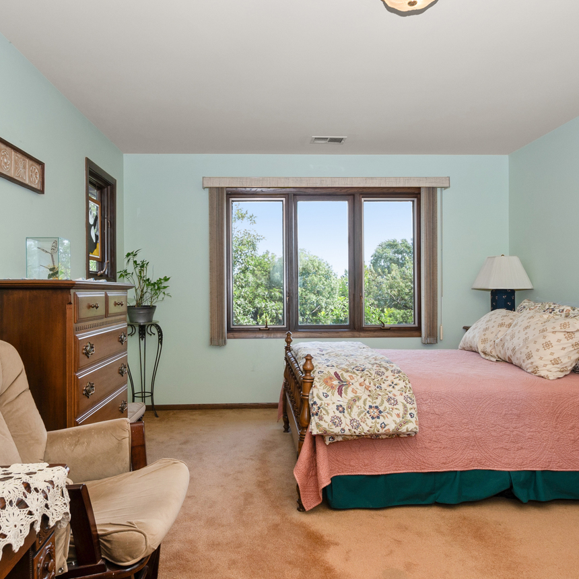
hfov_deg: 64.9
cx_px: 258
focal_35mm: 24
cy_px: 302
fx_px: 454
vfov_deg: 65.0
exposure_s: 1/100
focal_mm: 10
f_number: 7.1
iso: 250
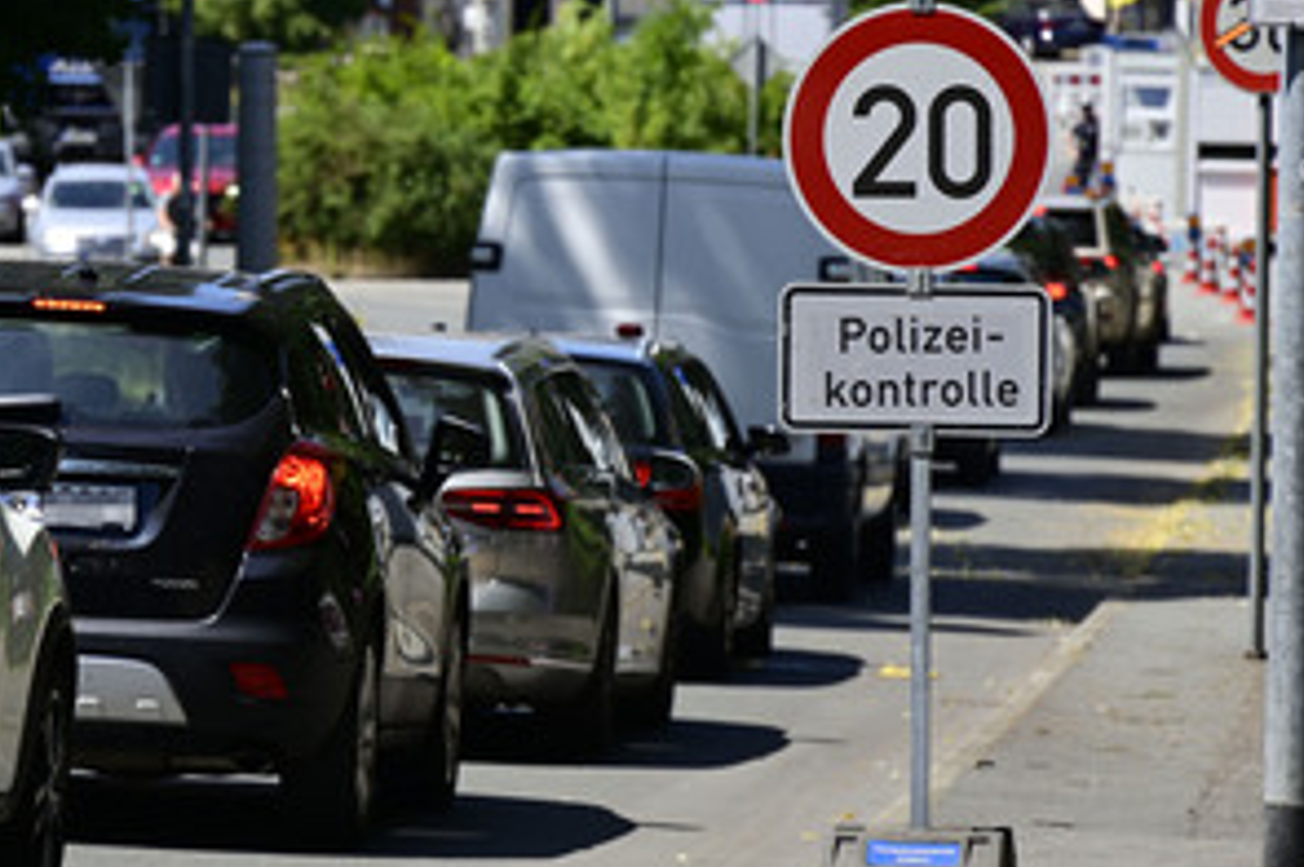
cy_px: 310
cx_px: 413
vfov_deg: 4.5
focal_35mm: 306
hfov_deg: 6.7
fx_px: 11072
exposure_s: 1/250
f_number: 7.1
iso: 100
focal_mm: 200
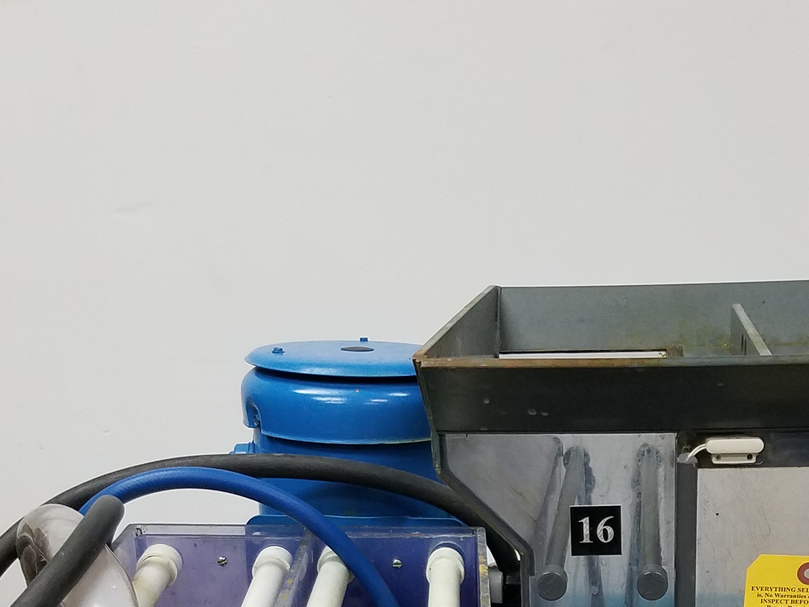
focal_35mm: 60
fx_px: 1402
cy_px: 660
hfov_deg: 31.8
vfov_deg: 23.0
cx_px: 573
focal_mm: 4.2
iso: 200
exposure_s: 1/60
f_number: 1.7
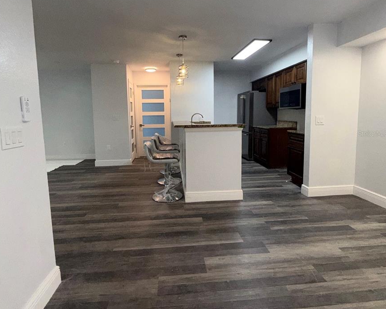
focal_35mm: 19
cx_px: 188
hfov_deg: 83.3
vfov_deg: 70.5
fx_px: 217
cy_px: 133
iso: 100
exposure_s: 1/121
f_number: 2.2
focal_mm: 2.22
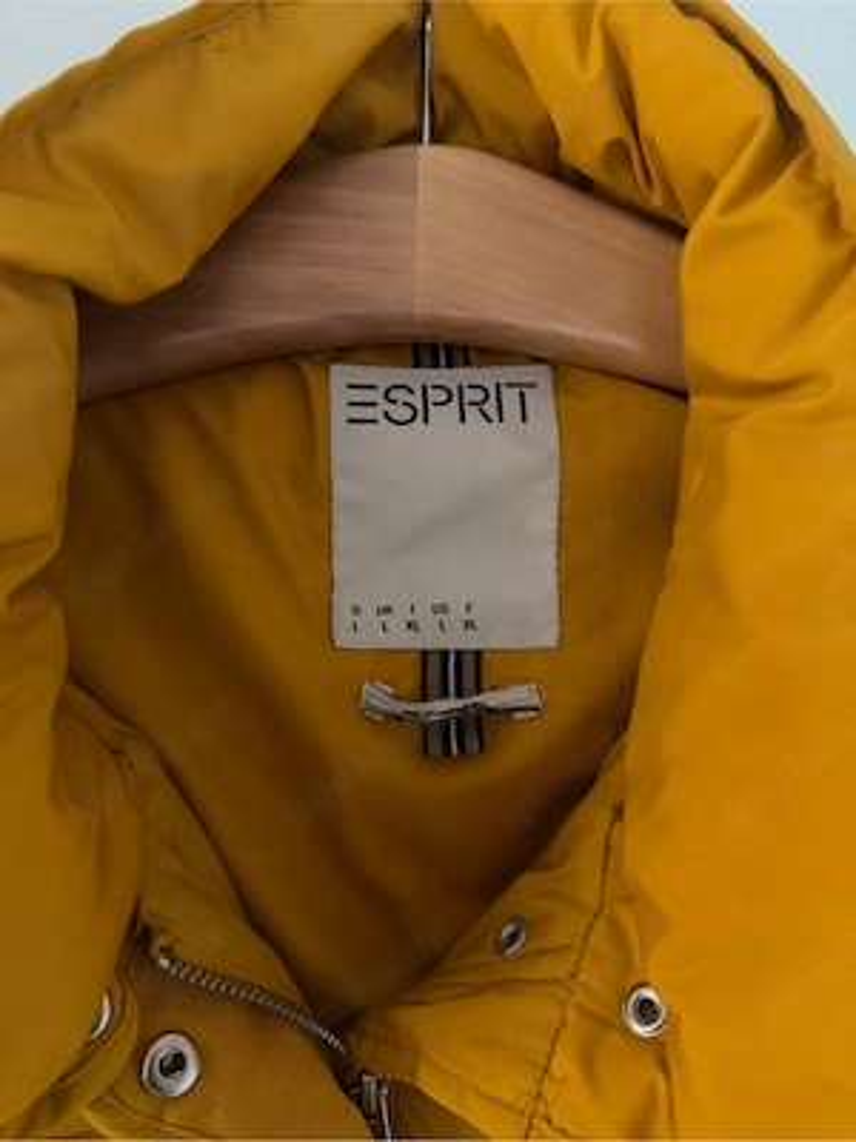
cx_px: 428
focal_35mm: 24
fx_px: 791
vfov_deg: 71.6
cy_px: 571
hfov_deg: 56.8
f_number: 1.78
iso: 1000
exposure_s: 1/30
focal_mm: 6.76
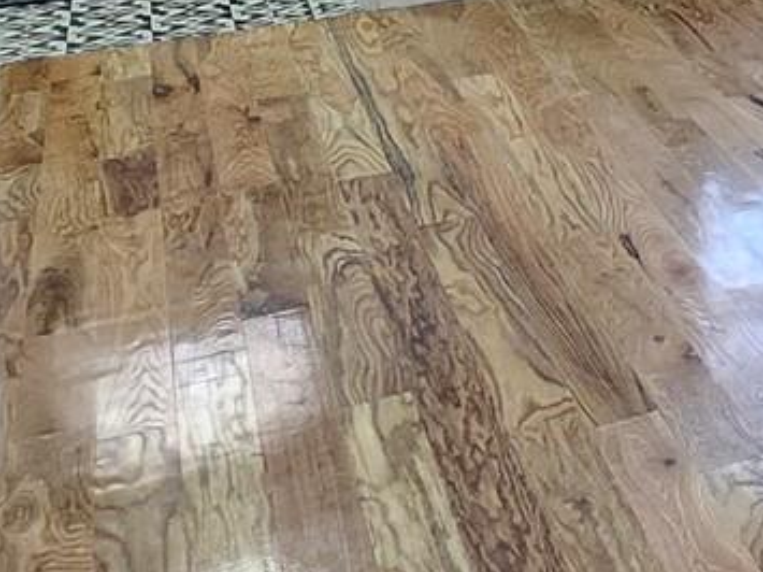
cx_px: 1266
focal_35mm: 75
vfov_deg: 18.6
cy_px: -112
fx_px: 1653
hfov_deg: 20.5
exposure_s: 1/60
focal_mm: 1.74
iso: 160
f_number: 2.2
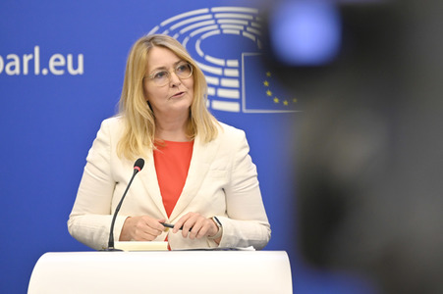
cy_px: 147
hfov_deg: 15.2
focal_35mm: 135
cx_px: 222
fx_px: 1660
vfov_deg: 10.1
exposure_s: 1/500
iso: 2500
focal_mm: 135
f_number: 2.8
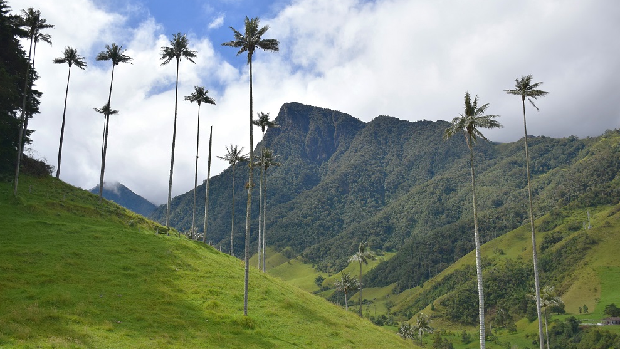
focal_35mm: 37
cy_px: 163
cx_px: 310
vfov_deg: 32.4
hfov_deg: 54.6
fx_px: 601
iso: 200
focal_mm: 23
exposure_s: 1/1600
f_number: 5.6
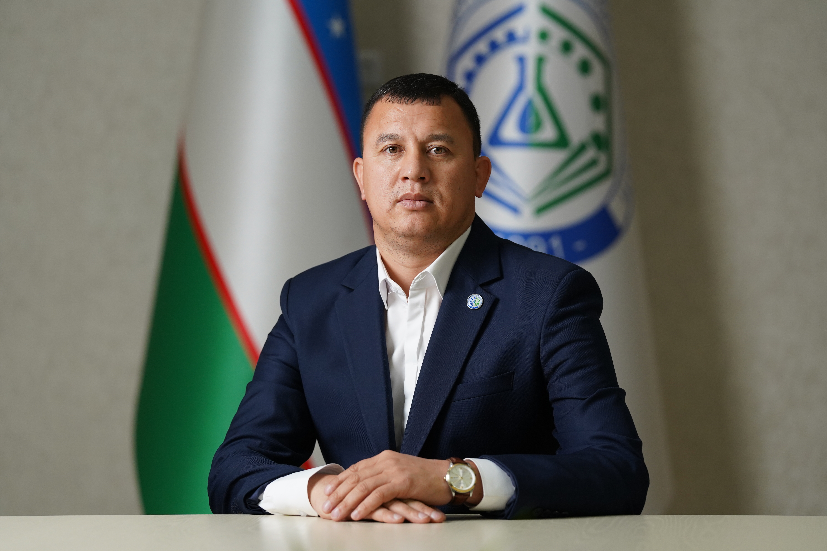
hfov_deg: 13.6
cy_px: 276
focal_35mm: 151
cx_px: 415
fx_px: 3469
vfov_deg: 9.1
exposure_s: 1/200
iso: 1600
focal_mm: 150
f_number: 4
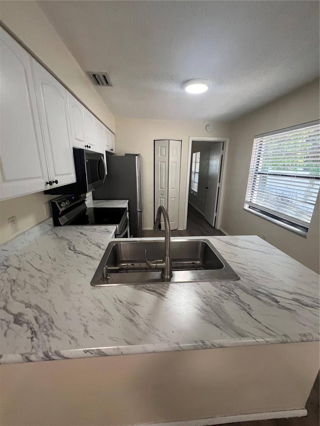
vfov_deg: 106.2
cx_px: 160
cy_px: 213
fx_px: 160
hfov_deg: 89.9
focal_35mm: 13
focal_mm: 1.57
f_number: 1.8
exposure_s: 1/99
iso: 250
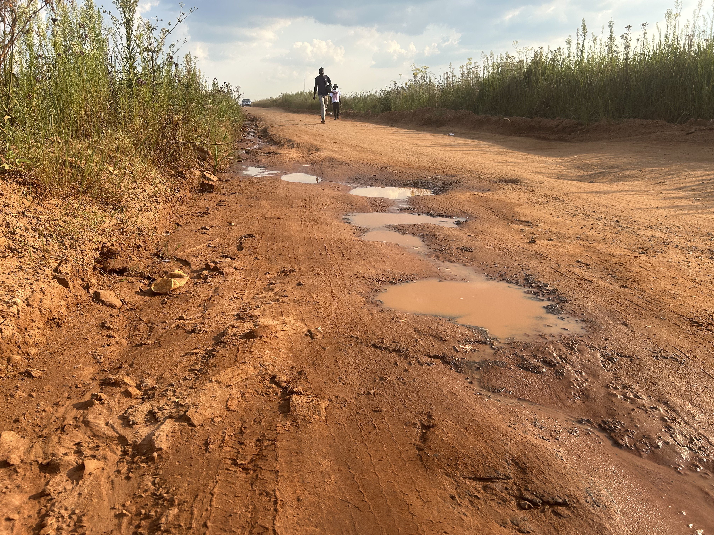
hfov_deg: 67.3
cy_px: 268
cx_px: 357
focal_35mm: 26
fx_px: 536
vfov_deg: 53.1
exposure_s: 1/1449
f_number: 1.5
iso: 50
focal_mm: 5.7
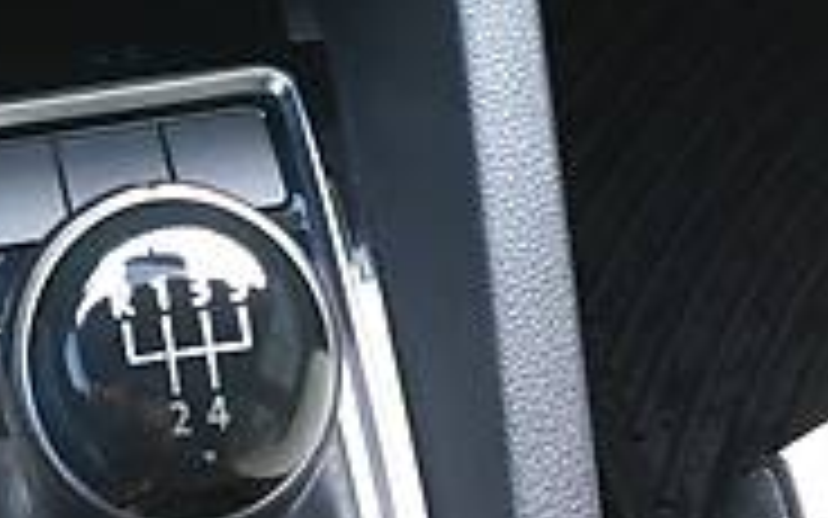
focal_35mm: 100
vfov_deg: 12.1
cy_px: -405
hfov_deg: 20.4
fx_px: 2257
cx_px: 76
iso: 125
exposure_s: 1/33
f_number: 2.2
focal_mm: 4.2
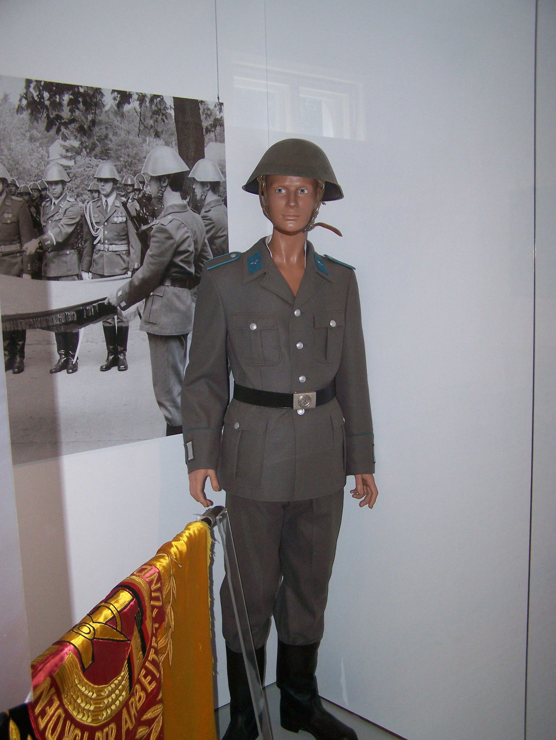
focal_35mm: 38
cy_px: 370
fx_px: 813
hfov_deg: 37.8
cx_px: 278
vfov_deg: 48.9
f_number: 2.8
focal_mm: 6.3
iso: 160
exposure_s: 1/60
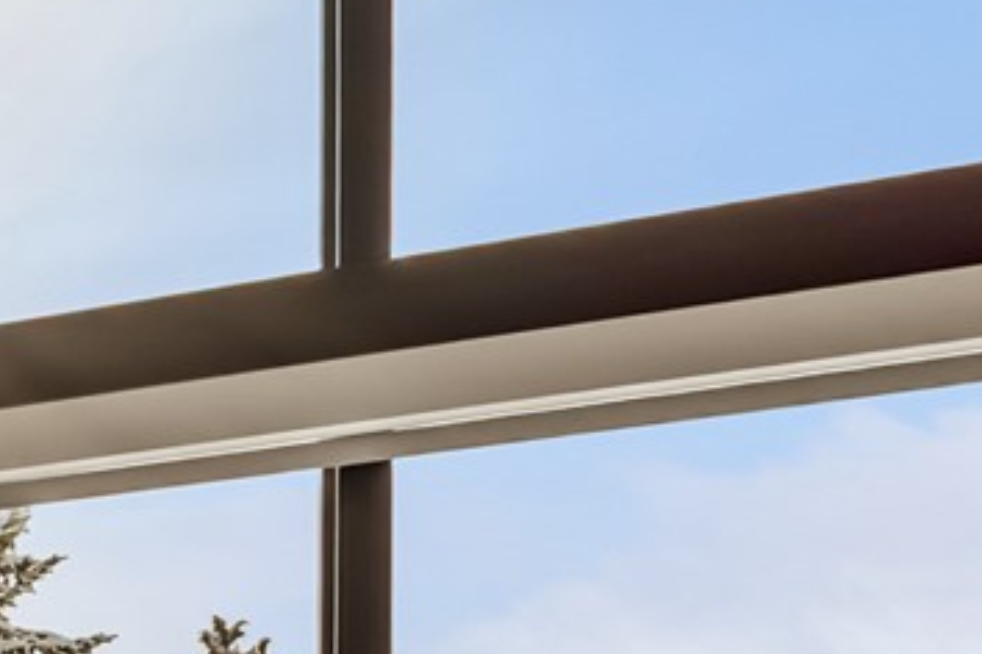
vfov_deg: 13.1
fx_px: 2509
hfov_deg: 14.2
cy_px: 1258
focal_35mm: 92
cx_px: -1437
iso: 100
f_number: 6.3
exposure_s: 1/640
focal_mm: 10
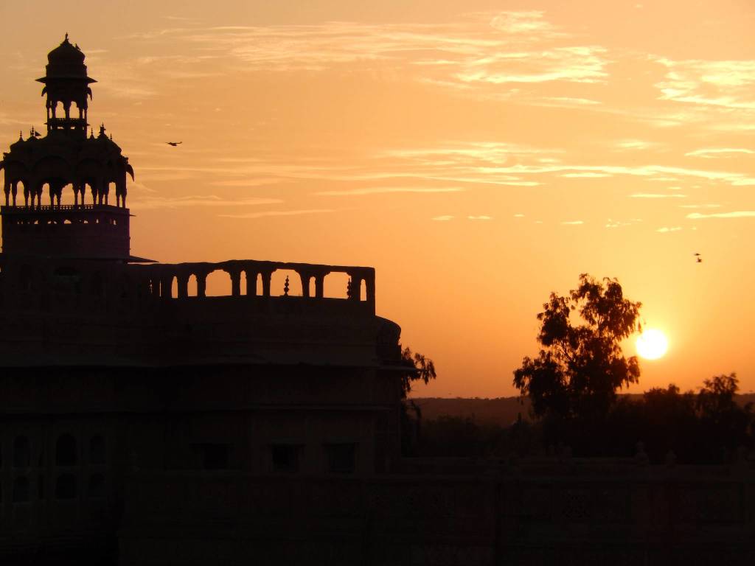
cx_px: 378
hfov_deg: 13.4
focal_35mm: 147
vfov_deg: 10.1
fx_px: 3206
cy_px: 283
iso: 125
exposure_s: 1/320
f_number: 5.6
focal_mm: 26.4
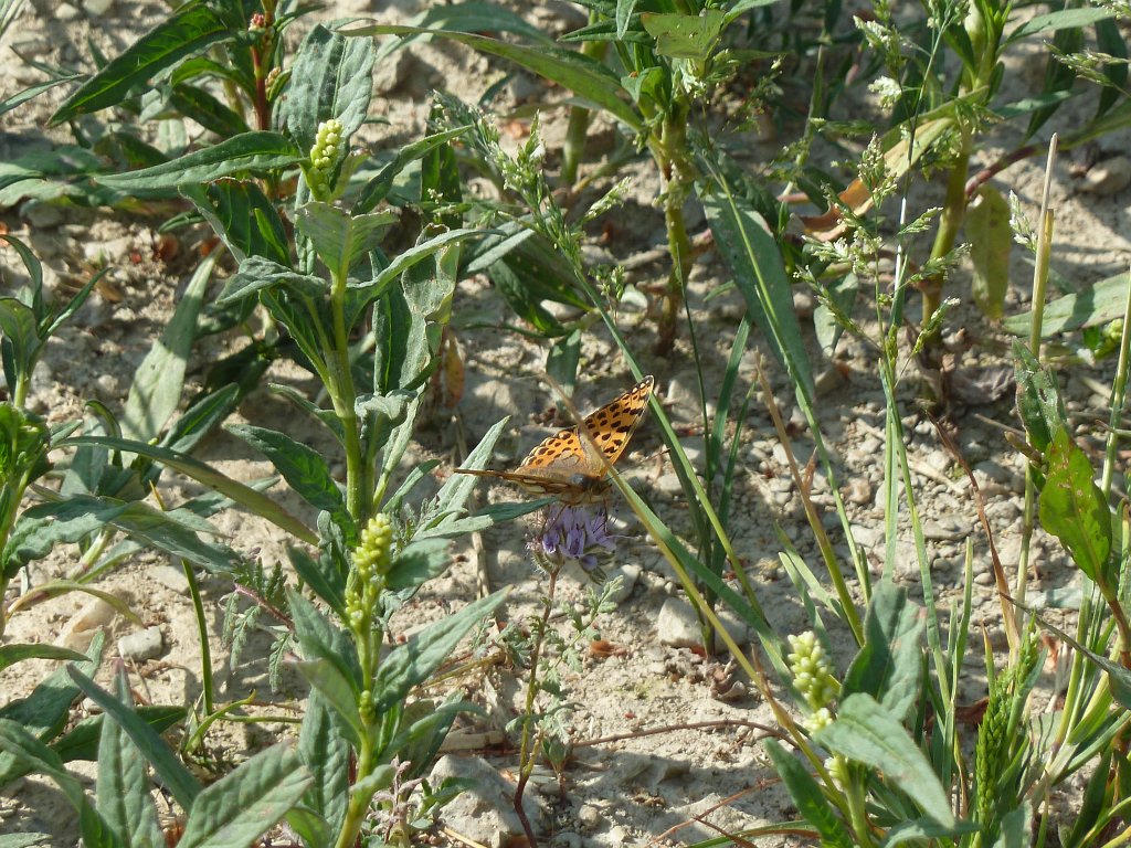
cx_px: 566
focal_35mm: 399
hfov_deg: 5.0
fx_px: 13036
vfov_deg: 3.7
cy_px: 424
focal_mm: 49.2
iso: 80
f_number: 4.9
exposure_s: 1/250
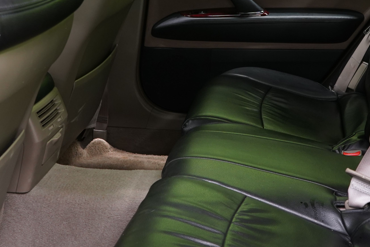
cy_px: 64
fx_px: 709
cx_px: 215
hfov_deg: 29.2
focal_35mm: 69
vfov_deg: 19.6
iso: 1600
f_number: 5.6
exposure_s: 1/20
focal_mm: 30
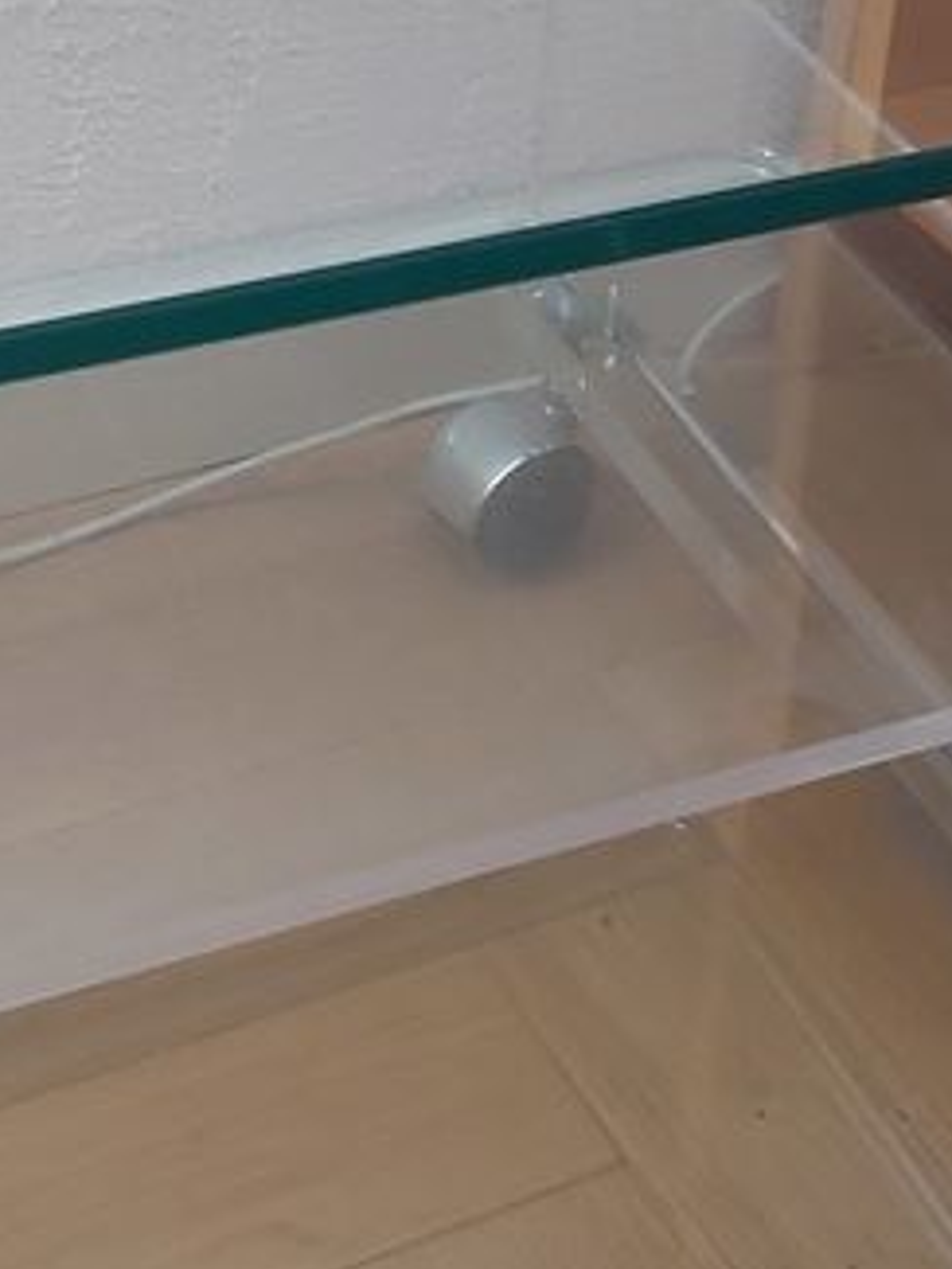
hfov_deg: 18.4
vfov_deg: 24.1
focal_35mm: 80
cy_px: 312
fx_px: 2932
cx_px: 511
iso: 200
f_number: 1.7
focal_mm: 3.92
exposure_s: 1/60
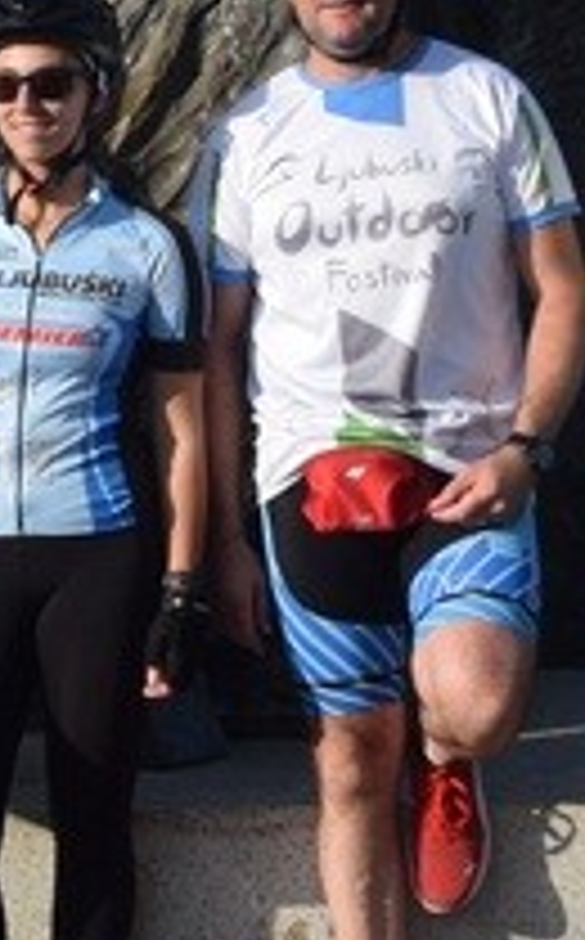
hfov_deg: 8.3
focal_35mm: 158
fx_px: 4032
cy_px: -52
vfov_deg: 13.1
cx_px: 81
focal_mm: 21
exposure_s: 1/250
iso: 220
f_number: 8
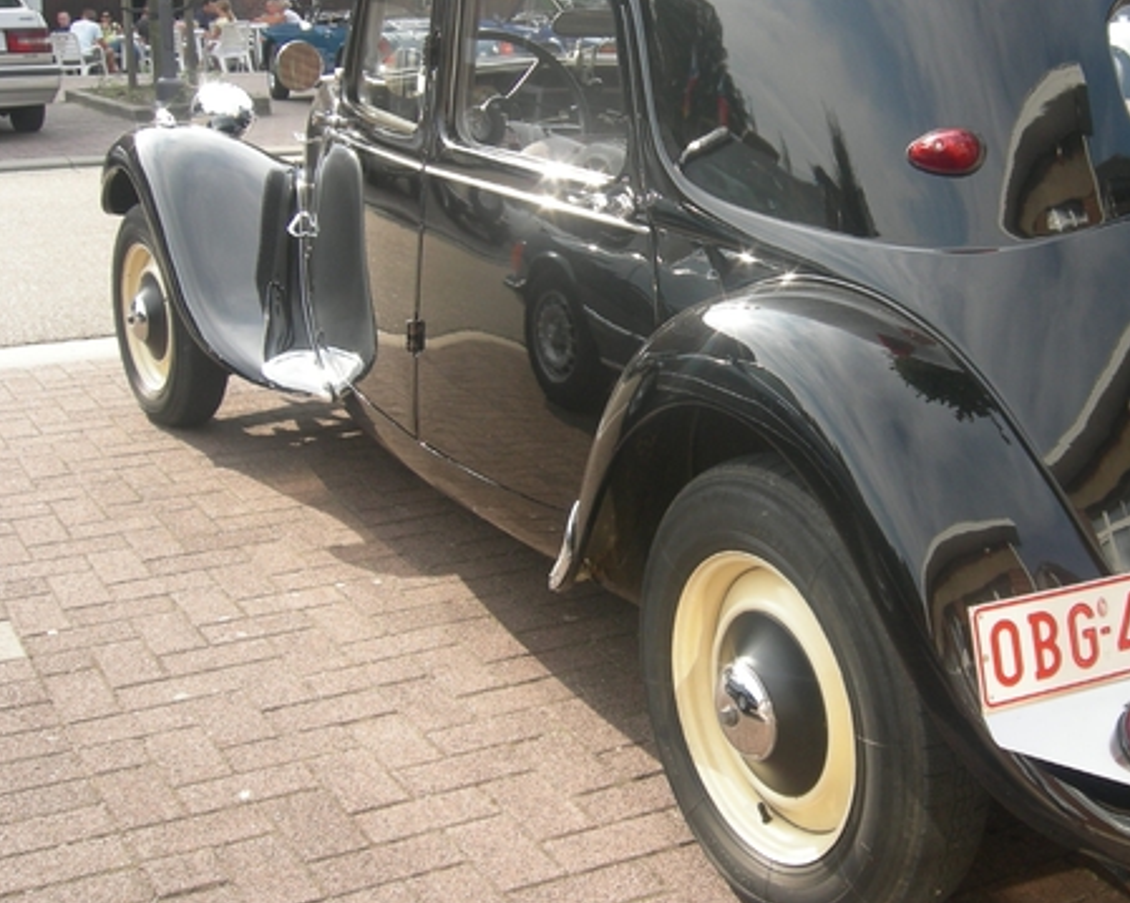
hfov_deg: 39.1
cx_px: 742
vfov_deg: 32.0
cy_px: 352
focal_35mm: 47
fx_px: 1572
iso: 64
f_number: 4.3
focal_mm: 7.5
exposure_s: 1/146
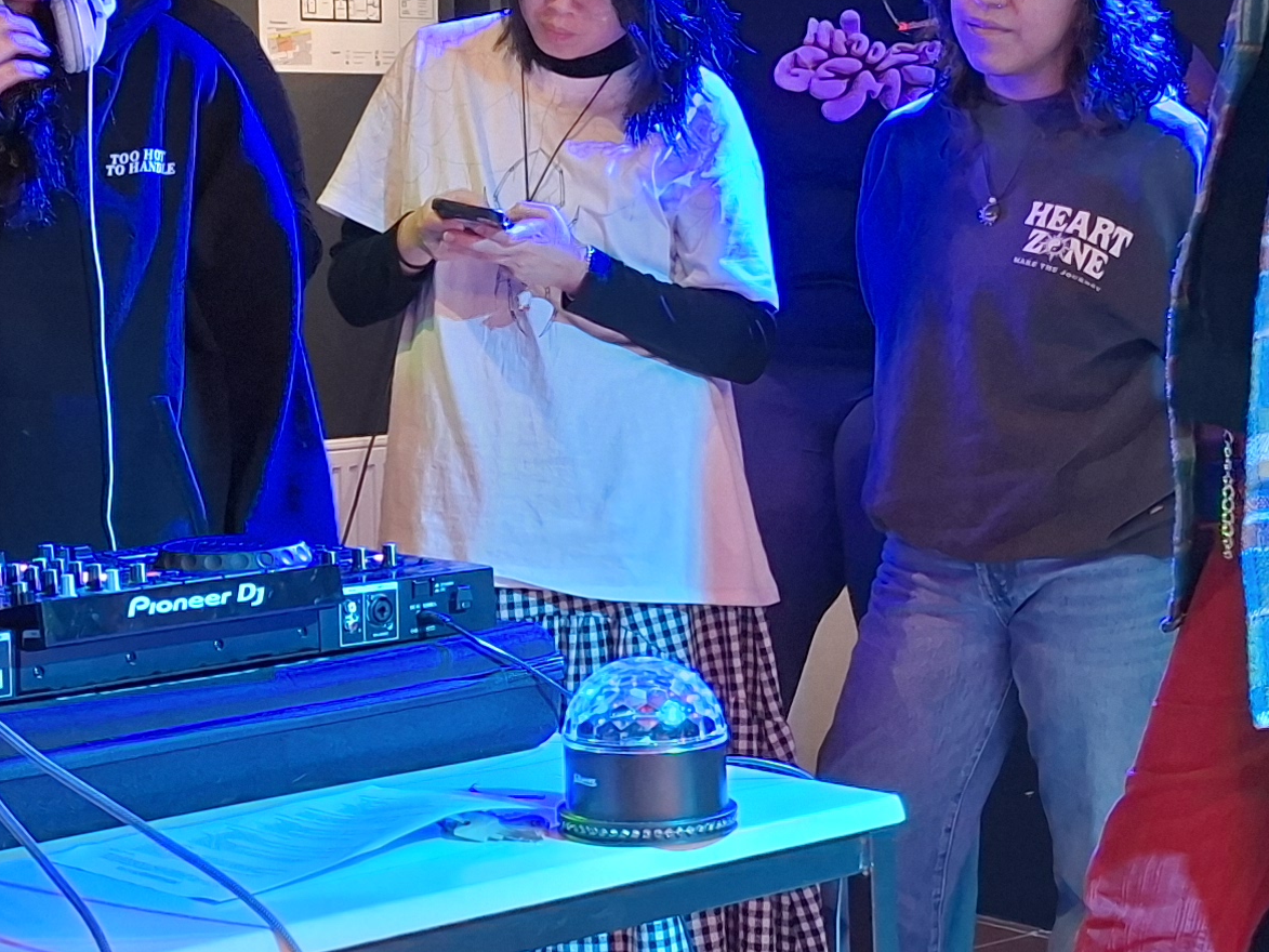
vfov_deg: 18.4
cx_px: 507
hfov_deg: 24.4
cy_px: 323
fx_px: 2933
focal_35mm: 80
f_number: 1.8
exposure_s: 1/25
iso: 640
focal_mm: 5.54
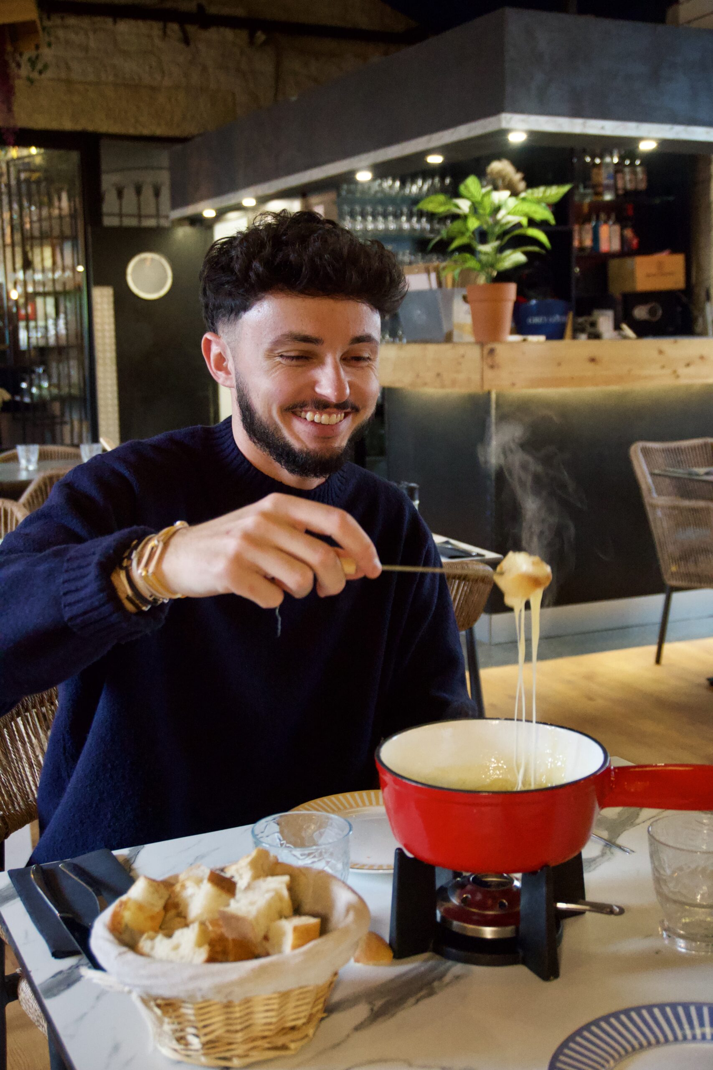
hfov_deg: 31.9
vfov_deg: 46.4
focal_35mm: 42
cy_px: 535
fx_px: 1247
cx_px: 356
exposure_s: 1/160
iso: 6400
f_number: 4.5
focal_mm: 28
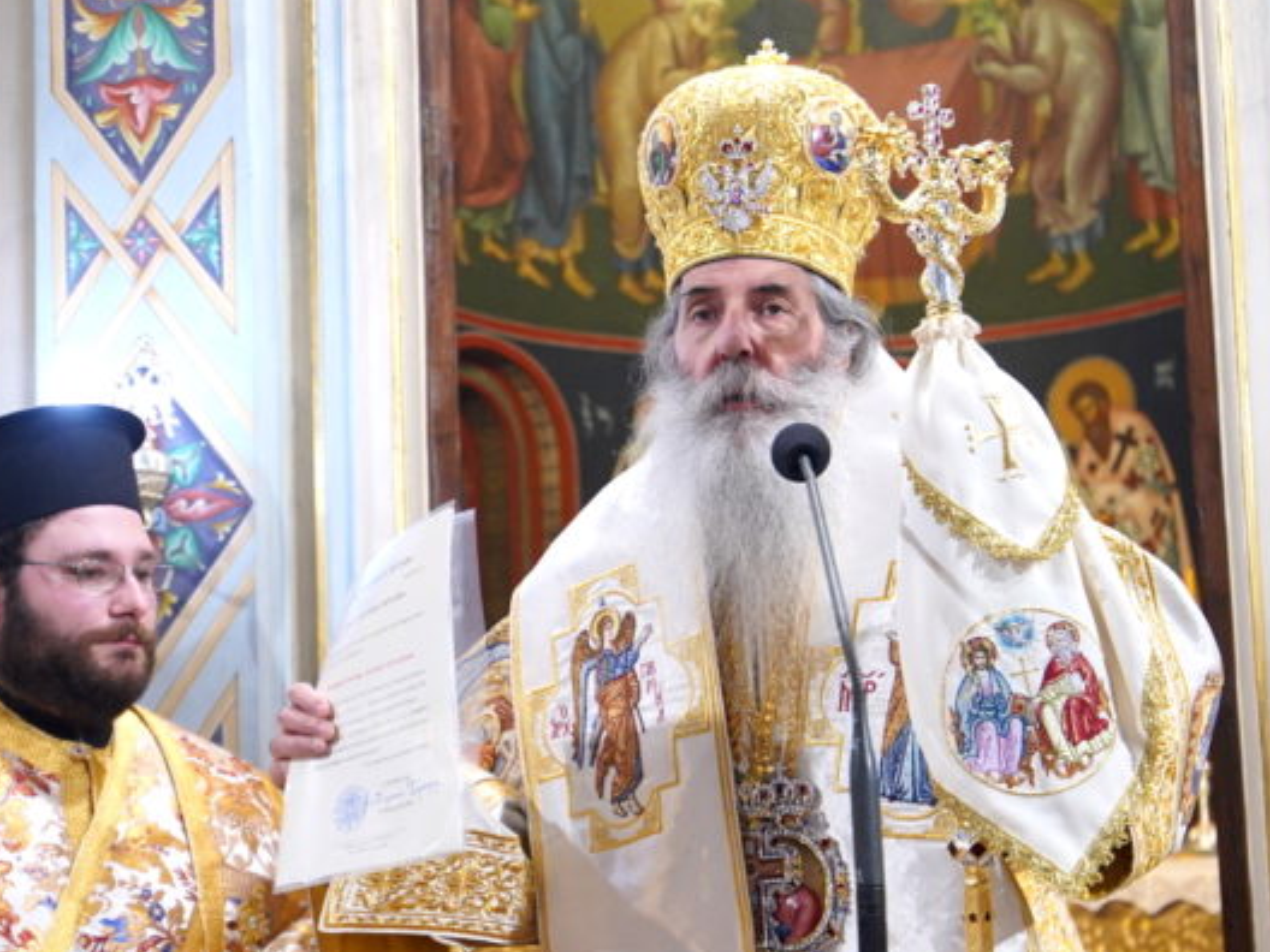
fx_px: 2055
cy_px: 597
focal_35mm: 56
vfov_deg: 26.0
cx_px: 503
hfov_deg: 34.2
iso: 2500
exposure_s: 1/250
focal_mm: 30
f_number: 3.2
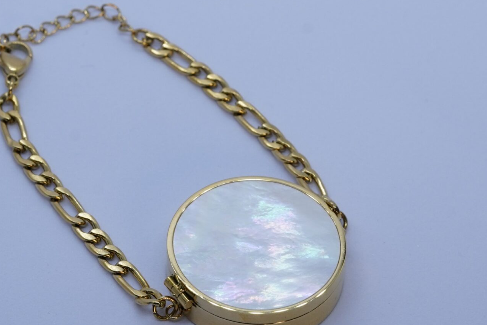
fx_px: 2029
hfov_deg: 13.7
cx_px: 208
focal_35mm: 150
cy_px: 192
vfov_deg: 9.2
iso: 800
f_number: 9
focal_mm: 50
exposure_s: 1/125
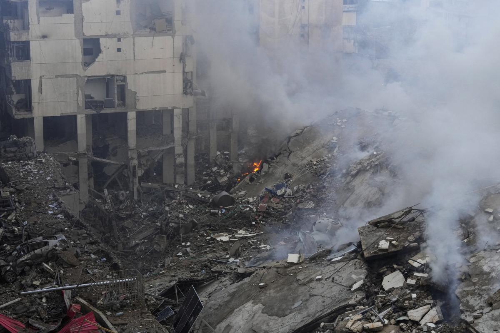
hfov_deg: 28.8
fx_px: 972
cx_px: 250
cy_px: 166
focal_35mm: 70
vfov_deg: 19.5
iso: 3200
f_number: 5.6
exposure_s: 1/800
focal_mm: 70
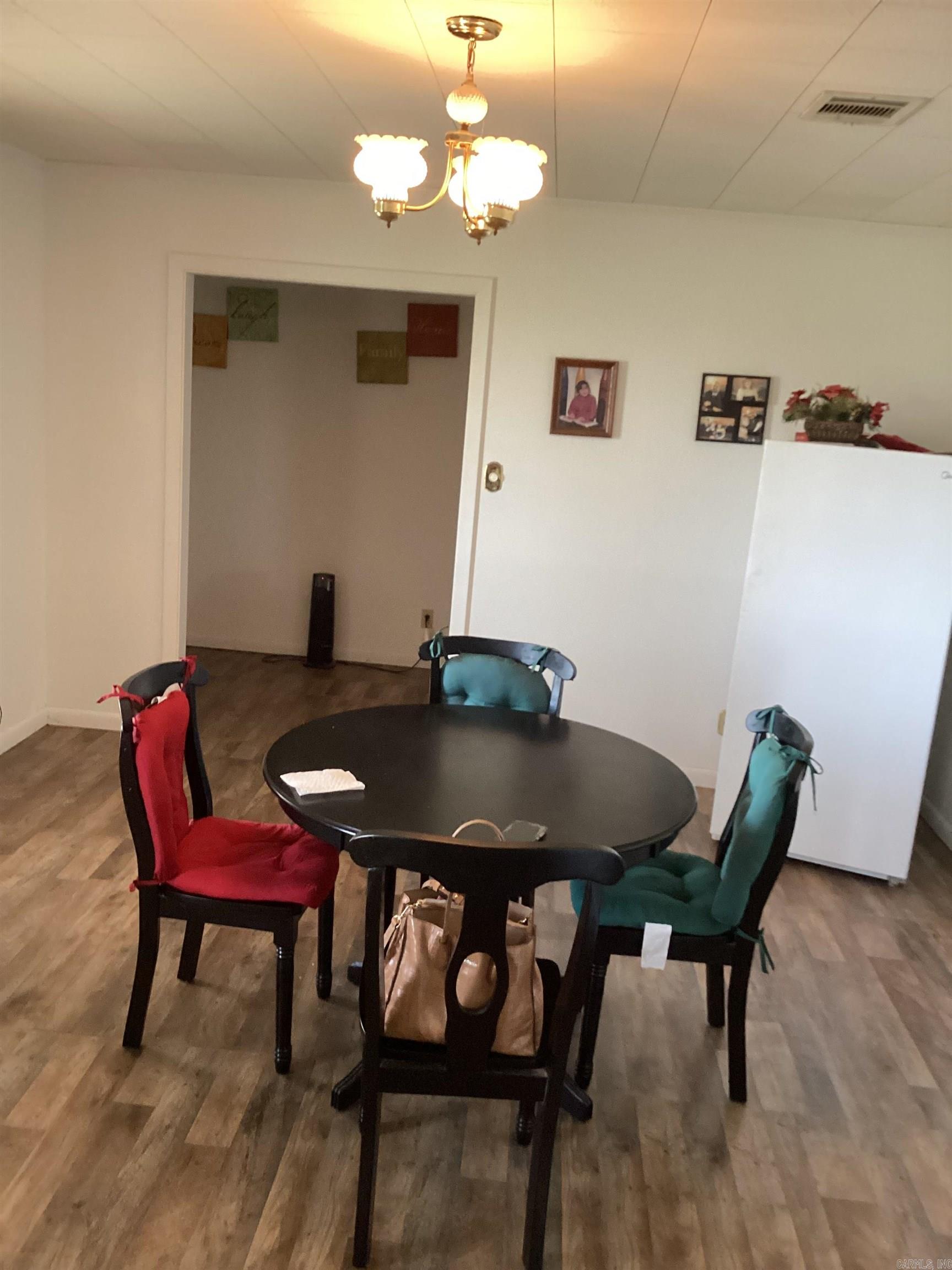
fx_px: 1137
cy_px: 635
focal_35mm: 31
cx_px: 476
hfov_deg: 45.4
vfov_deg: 58.4
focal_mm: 3.3
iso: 320
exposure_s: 1/60
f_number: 2.4
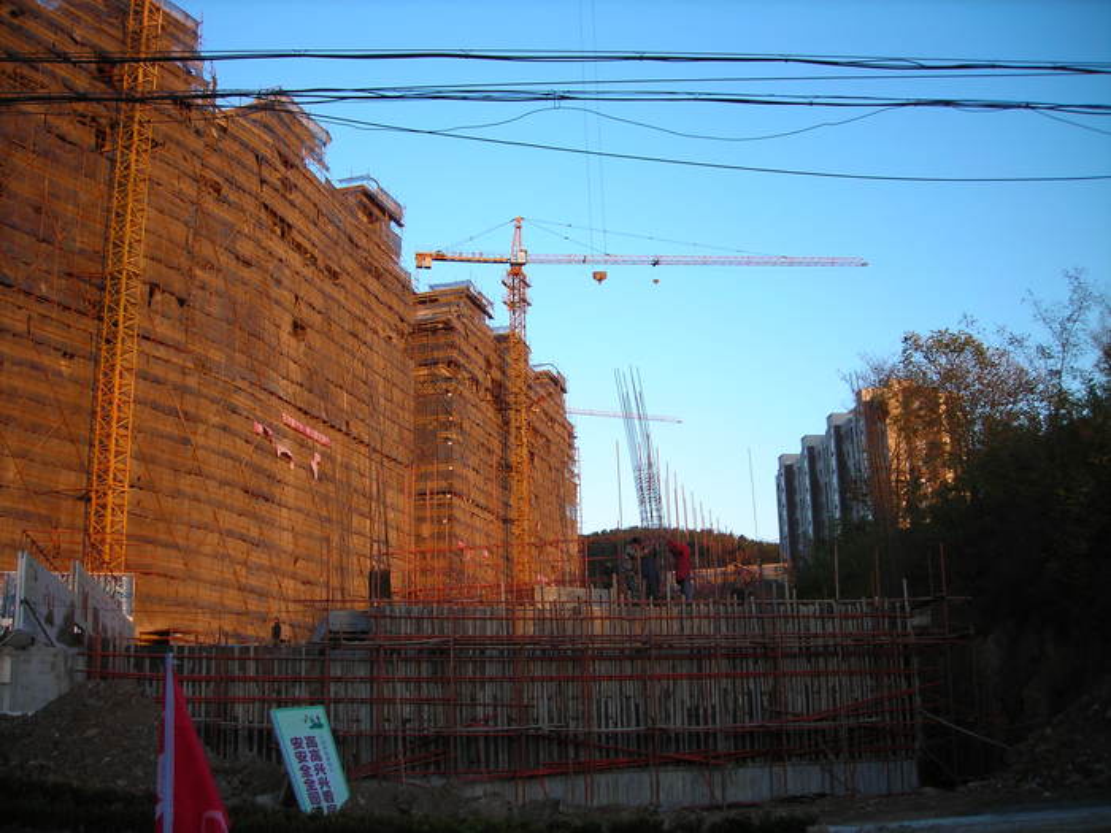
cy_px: 416
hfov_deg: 49.0
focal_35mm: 38
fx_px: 1220
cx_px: 556
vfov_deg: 37.7
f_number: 3.2
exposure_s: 1/76.6
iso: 50
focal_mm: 6.3
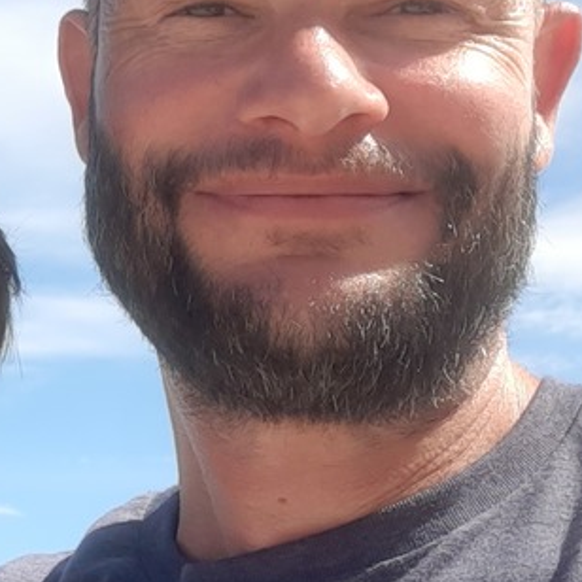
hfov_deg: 17.0
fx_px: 1731
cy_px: 212
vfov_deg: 19.0
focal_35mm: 91
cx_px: -327
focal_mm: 3.75
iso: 40
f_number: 2
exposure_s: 1/925
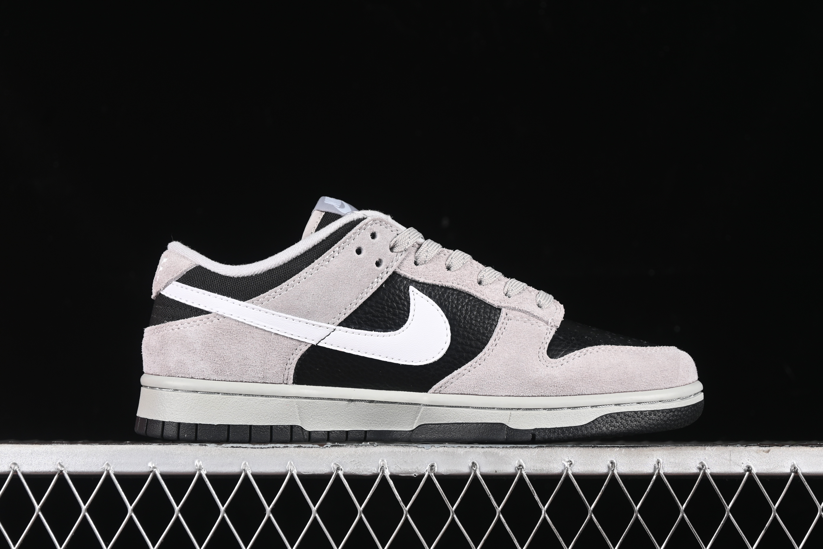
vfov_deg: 18.2
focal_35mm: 75
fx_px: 1714
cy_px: 274
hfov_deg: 27.0
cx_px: 412
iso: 160
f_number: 6.3
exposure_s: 1/60
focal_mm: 50
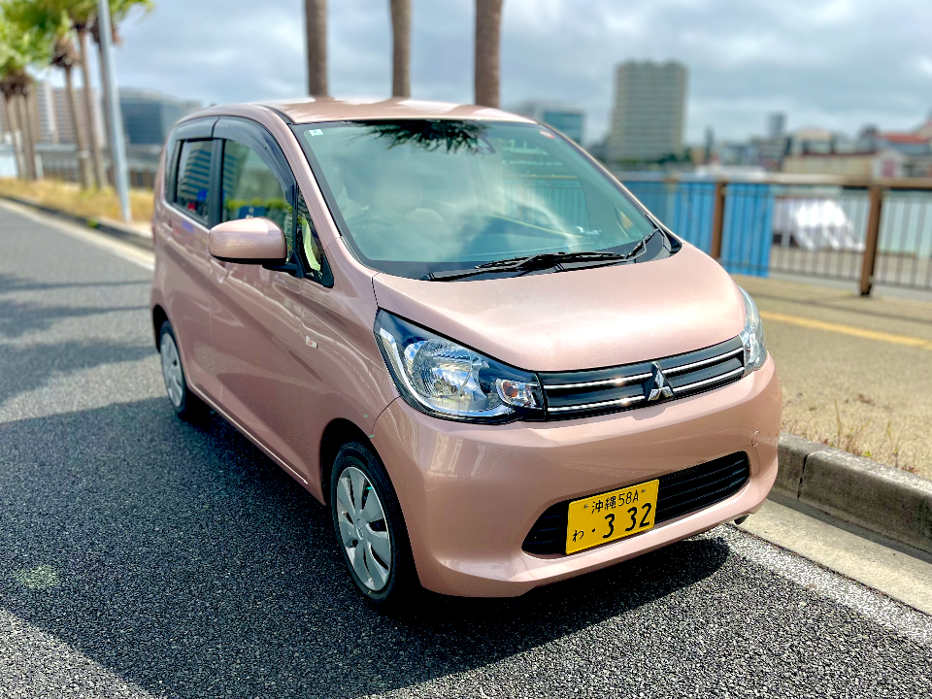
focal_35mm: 26
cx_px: 466
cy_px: 350
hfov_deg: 67.3
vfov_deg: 53.1
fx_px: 700
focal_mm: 5.1
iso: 50
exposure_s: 1/4484
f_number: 1.6
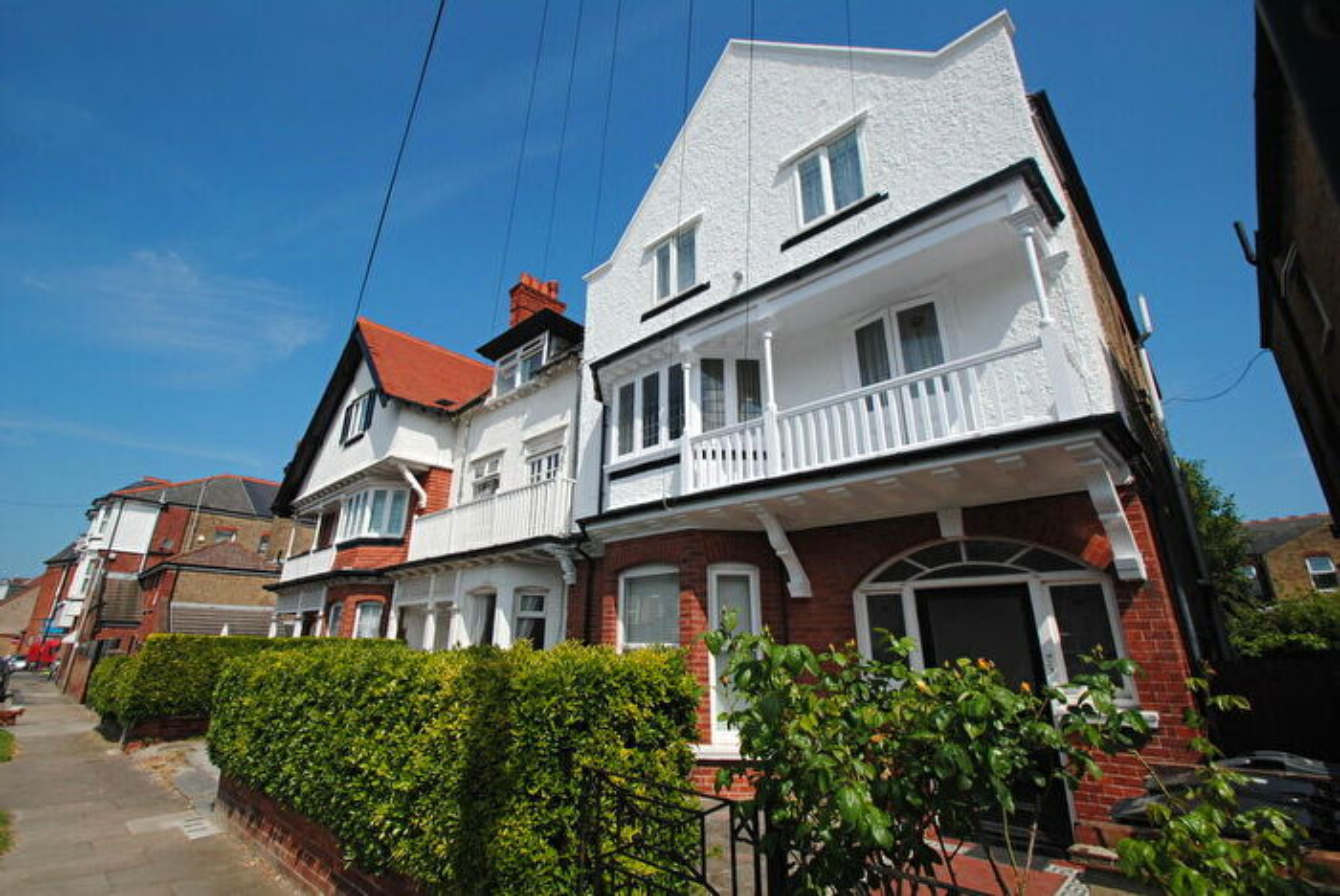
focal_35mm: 15
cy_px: 448
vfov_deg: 77.4
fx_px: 559
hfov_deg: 100.3
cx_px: 670
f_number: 10
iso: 200
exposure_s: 1/400
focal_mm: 10
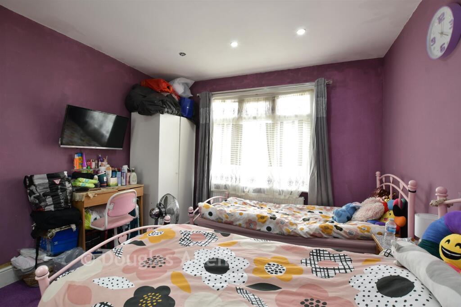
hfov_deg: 100.4
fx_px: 192
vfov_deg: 77.3
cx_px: 230
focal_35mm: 15
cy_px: 154
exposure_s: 1/5
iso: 160
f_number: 8
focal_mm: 10
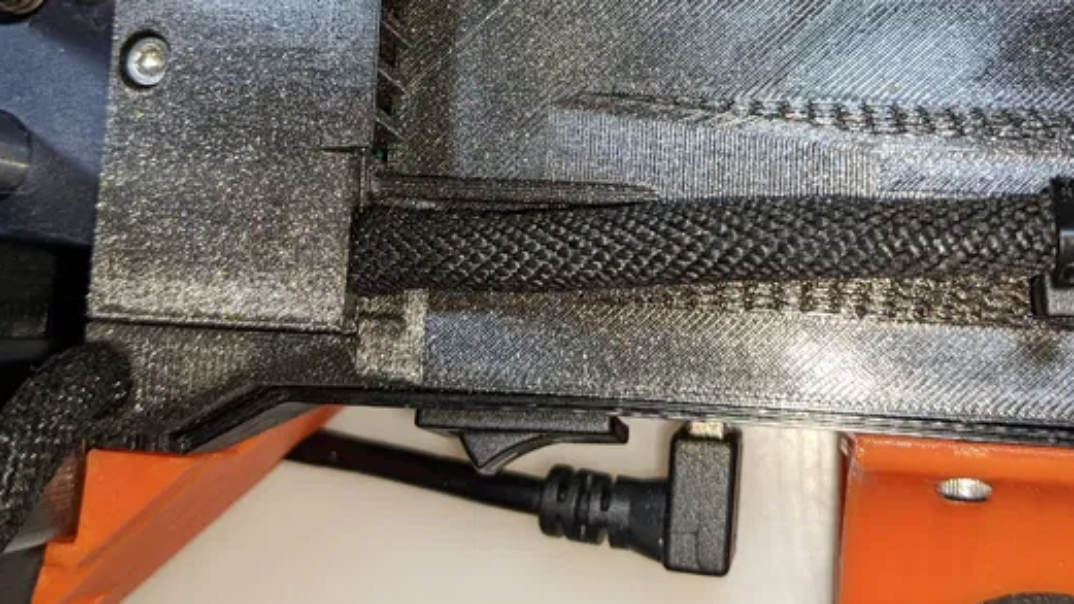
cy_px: 73
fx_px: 1338
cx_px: 624
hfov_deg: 43.6
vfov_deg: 24.8
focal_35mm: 47
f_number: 1.73
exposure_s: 1/89.9
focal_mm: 4.38
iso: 90
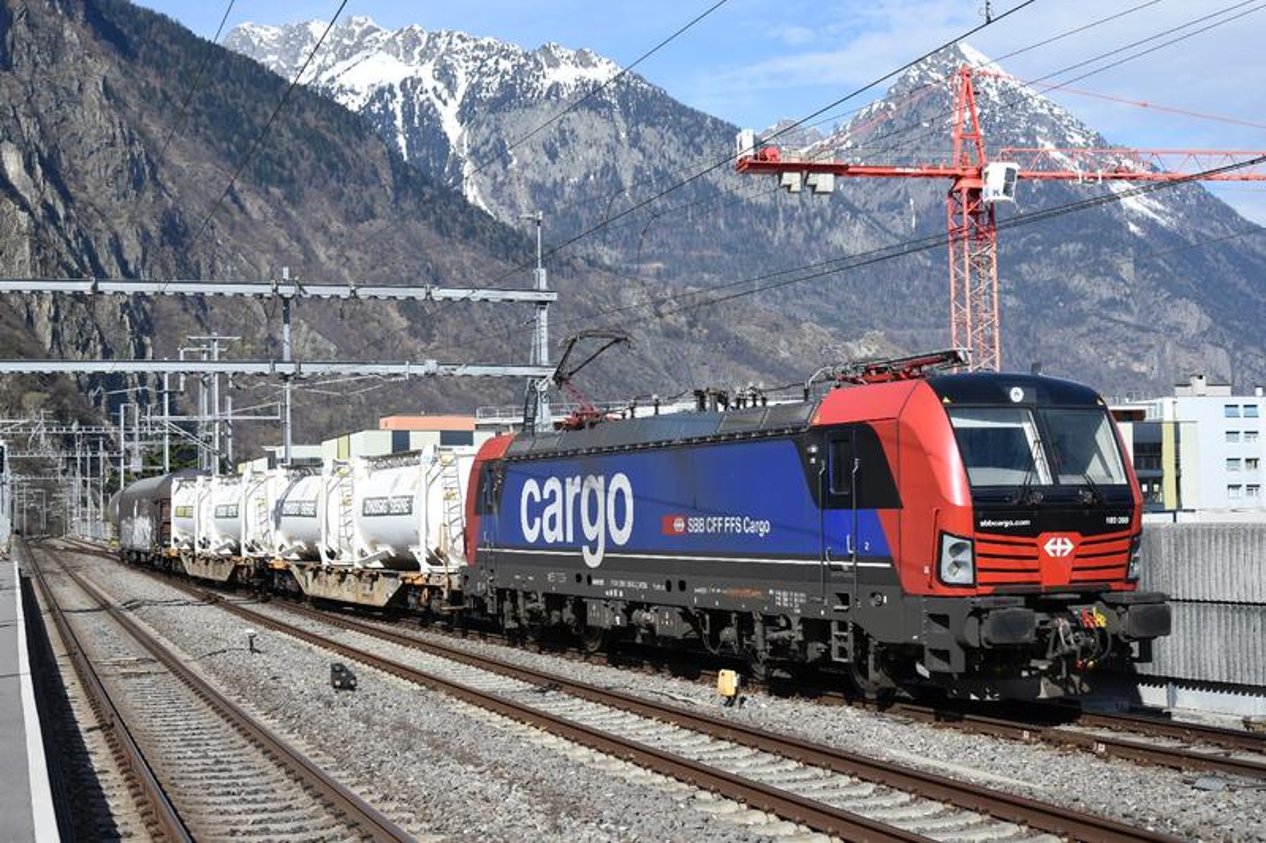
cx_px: 633
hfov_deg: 38.9
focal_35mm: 51
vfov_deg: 26.5
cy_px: 422
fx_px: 1793
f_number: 5
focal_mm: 34
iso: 200
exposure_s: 1/1250
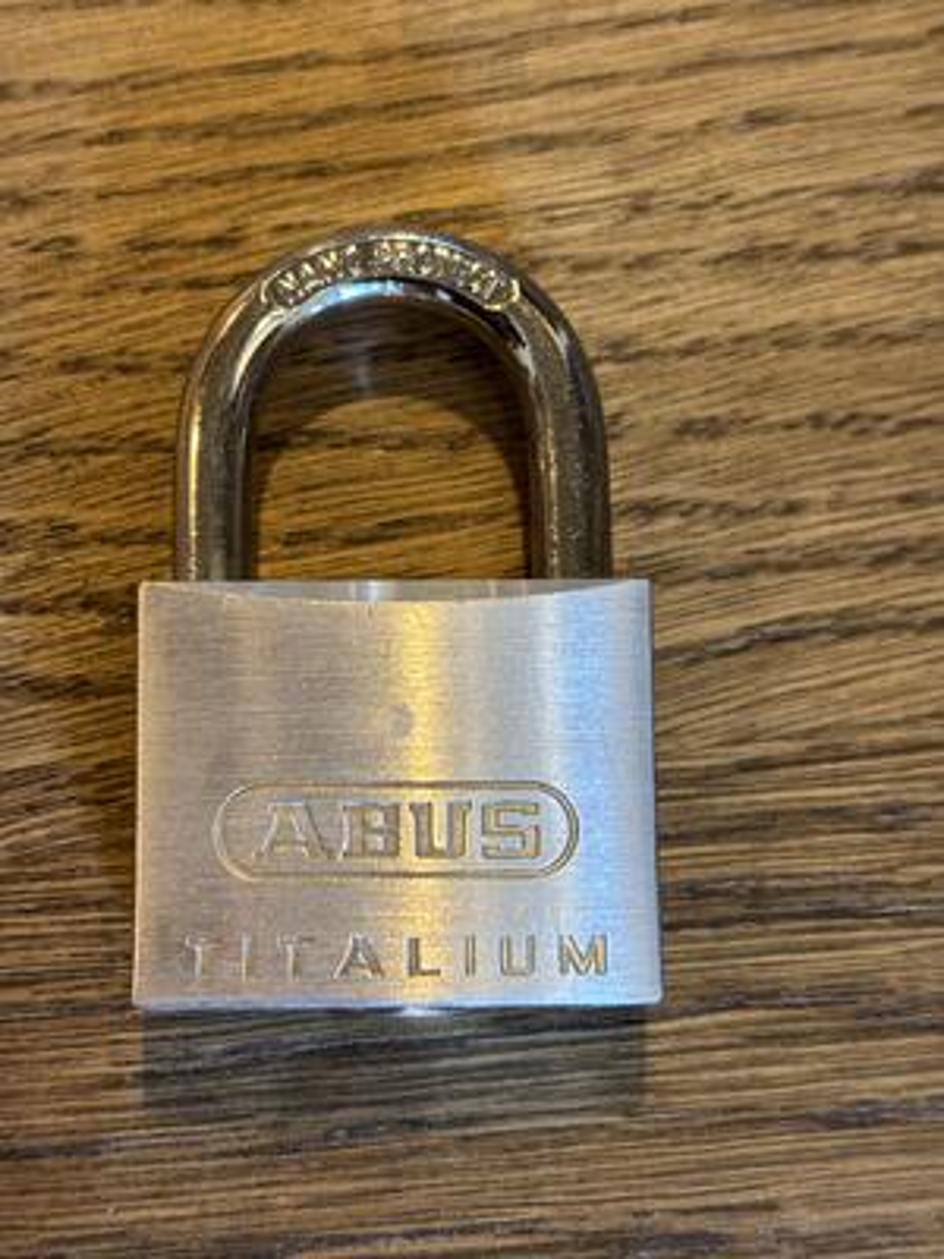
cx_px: 472
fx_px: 1891
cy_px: 630
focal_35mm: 52
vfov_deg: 36.8
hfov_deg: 28.0
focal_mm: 5.96
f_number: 1.6
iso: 125
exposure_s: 1/40
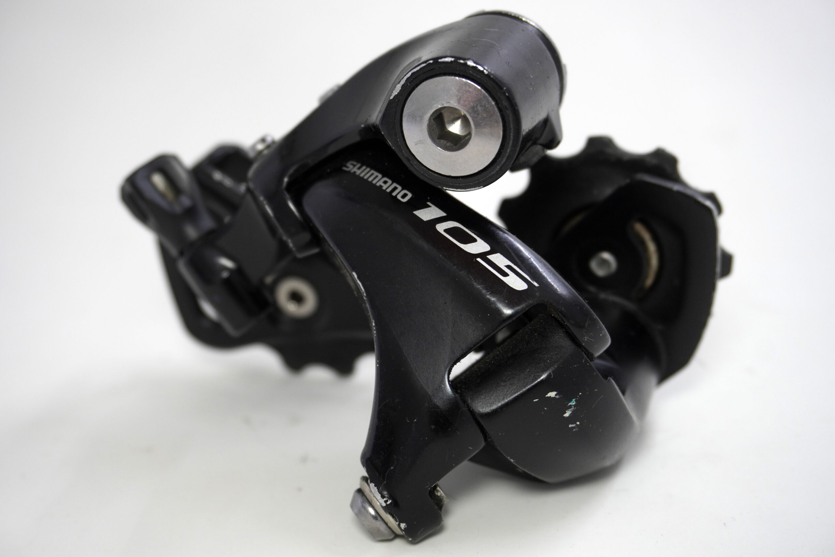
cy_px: 278
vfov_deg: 26.5
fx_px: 1183
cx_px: 418
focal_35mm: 51
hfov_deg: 38.9
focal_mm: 34
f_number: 5.6
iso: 400
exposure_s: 1/30
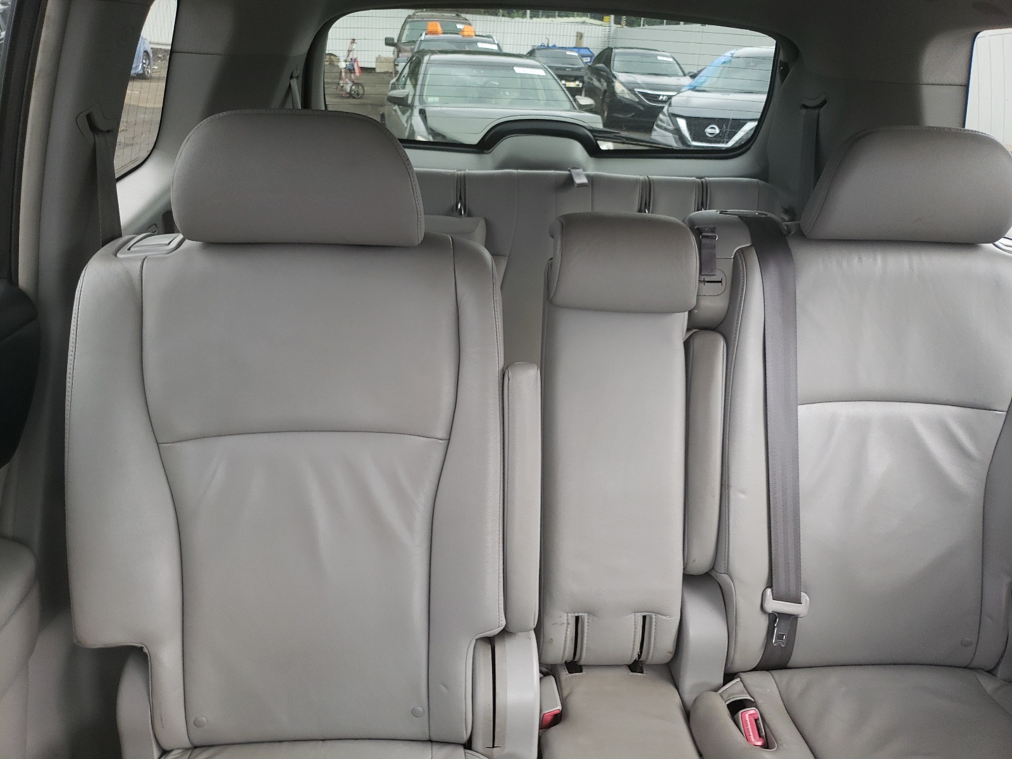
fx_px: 760
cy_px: 380
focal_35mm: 26
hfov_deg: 67.3
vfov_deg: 53.1
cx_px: 506
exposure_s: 1/120
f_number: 1.5
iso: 79
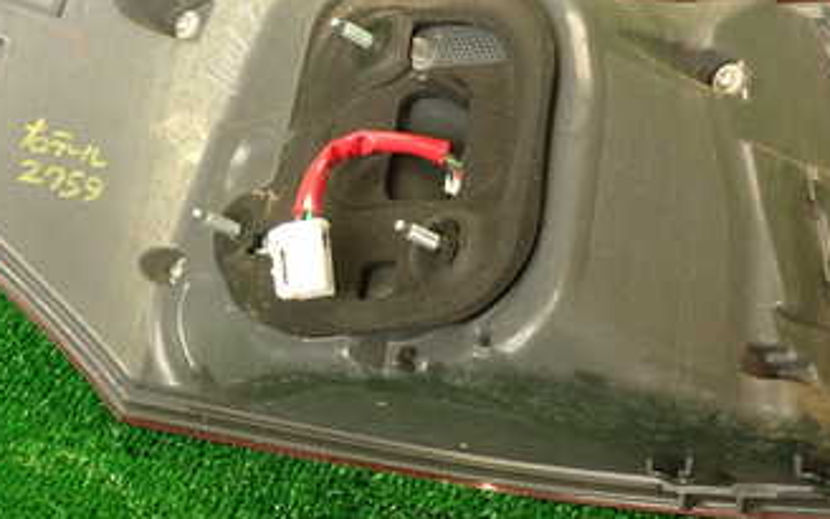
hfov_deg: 32.9
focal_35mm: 62
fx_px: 1402
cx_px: 362
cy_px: 122
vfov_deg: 20.8
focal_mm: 5.79
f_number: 2.4
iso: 200
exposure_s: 1/30
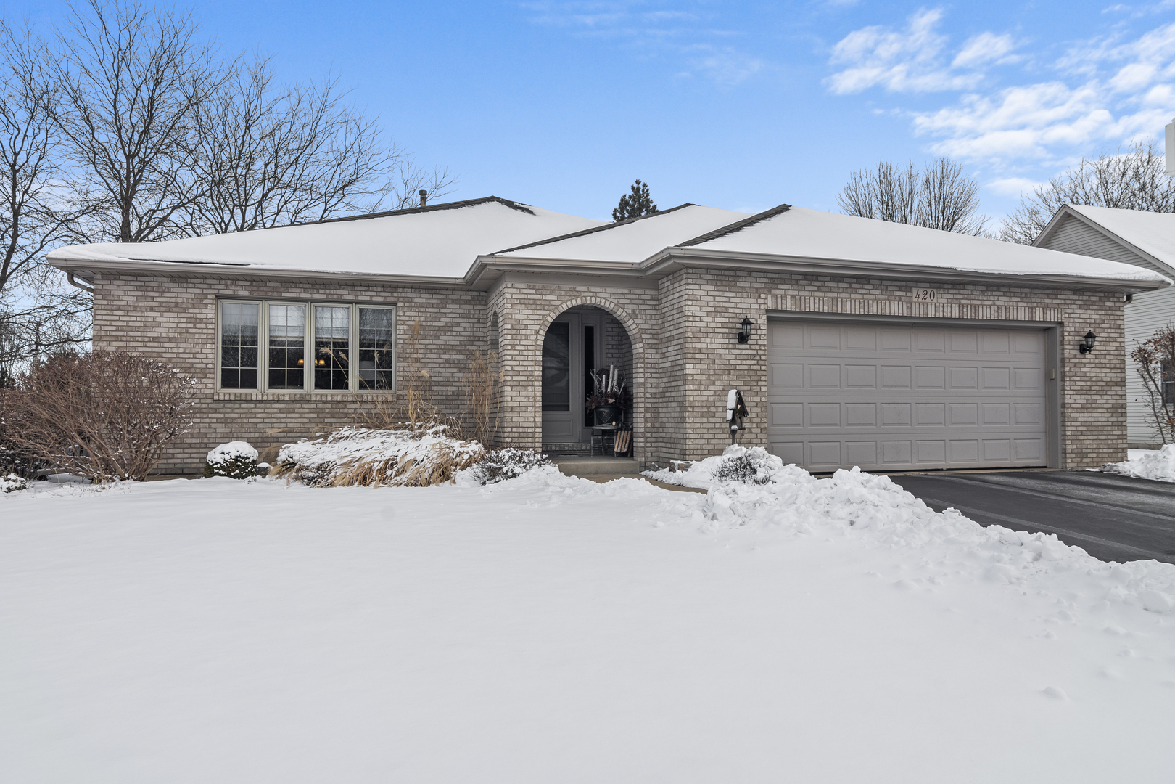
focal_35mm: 22
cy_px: 392
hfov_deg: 78.6
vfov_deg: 57.2
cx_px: 588
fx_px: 718
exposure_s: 1/160
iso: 100
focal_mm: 15
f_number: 9
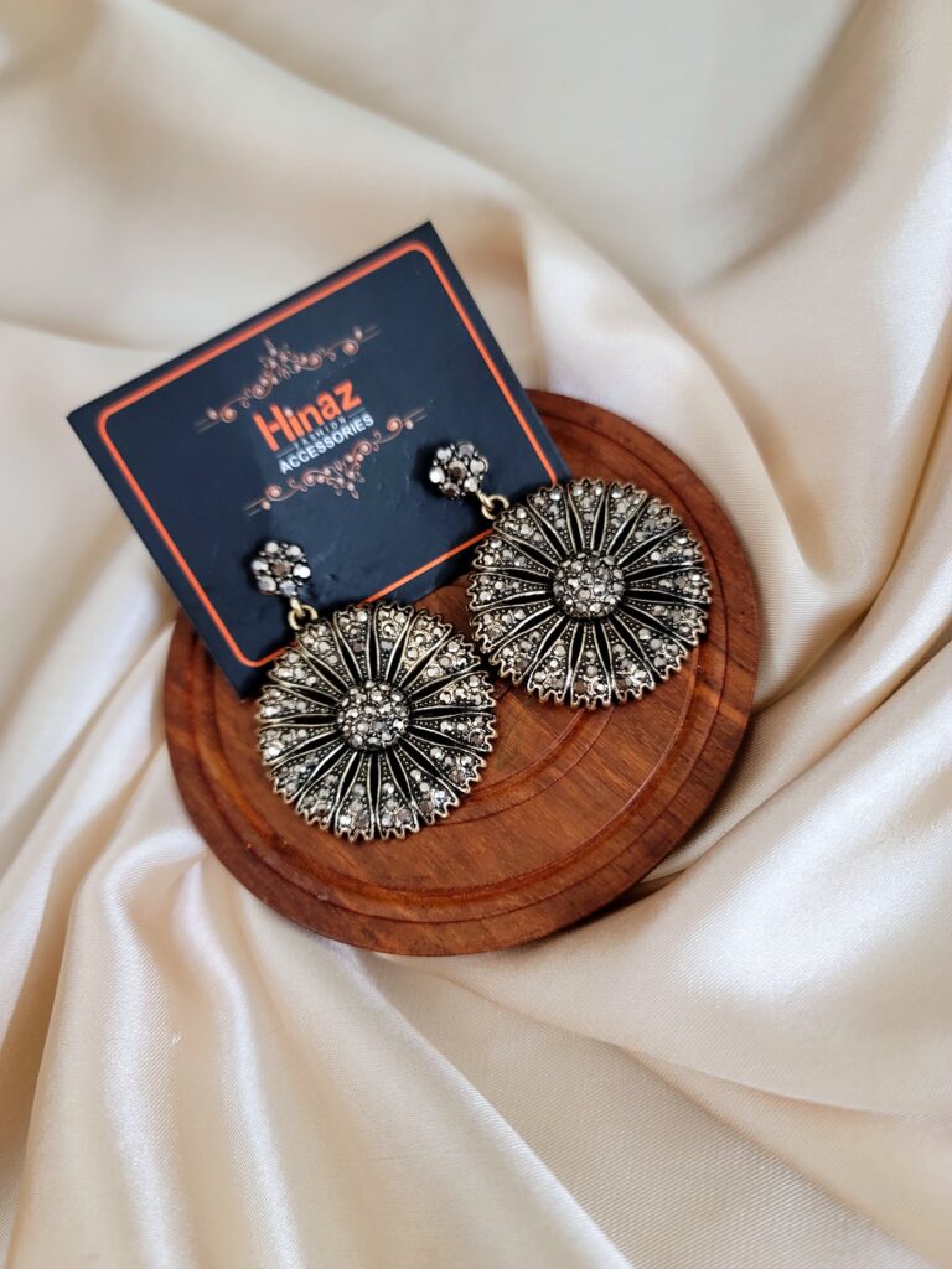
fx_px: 917
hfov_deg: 54.9
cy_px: 634
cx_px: 476
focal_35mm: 25
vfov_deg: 69.4
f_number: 1.8
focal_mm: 7
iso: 320
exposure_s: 1/50
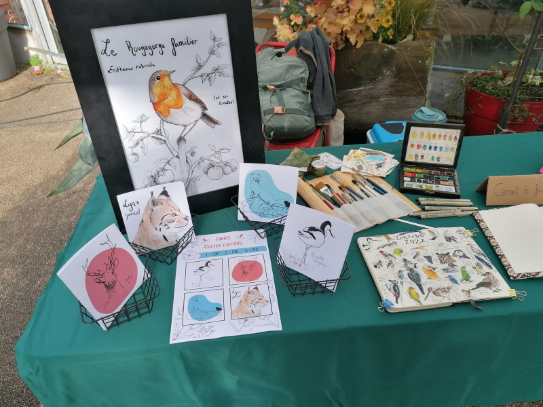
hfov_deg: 65.3
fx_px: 424
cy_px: 204
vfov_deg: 51.4
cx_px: 272
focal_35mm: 27
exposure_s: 1/536
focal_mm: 4.75
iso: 50
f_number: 1.8
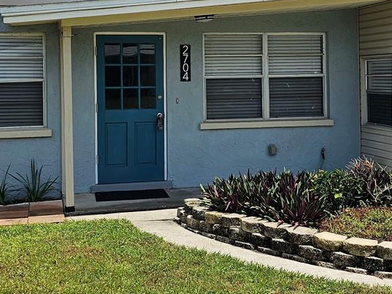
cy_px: 87
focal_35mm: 64
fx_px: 725
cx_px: 216
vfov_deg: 22.8
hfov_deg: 30.3
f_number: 1.7
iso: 10
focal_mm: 6.3
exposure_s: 1/1245
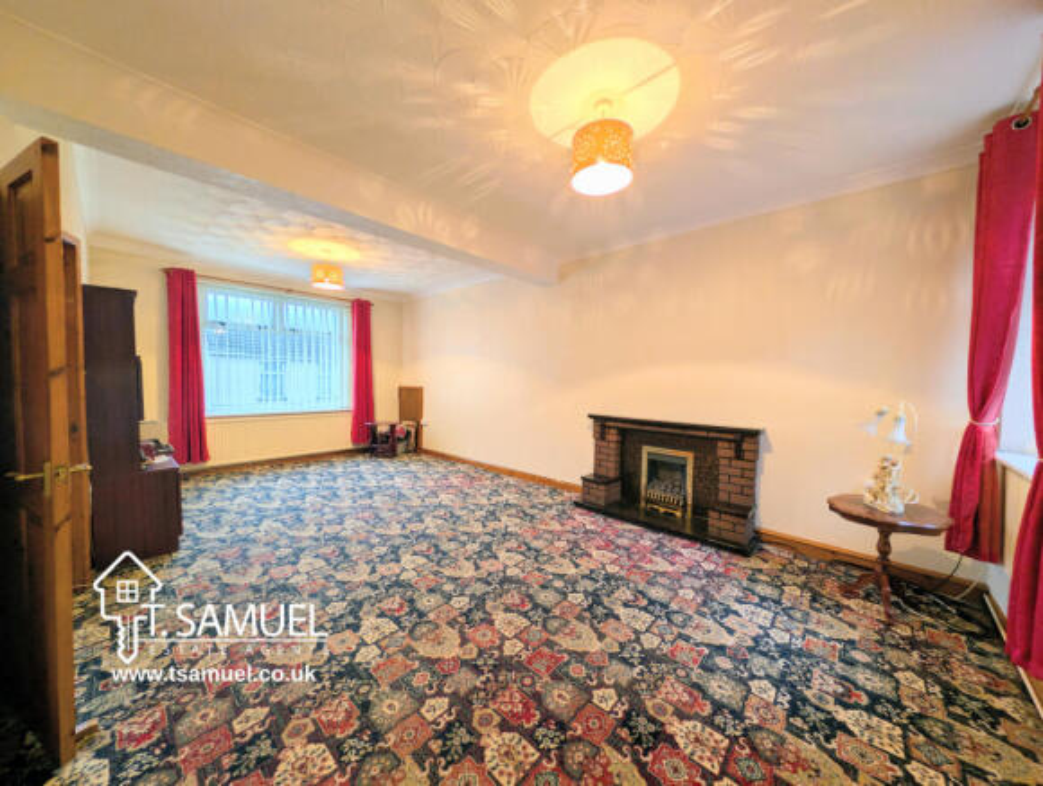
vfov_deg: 94.7
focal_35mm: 12
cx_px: 522
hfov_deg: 110.4
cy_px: 393
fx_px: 362
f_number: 1.95
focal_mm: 2.23
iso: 48
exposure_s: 1/50
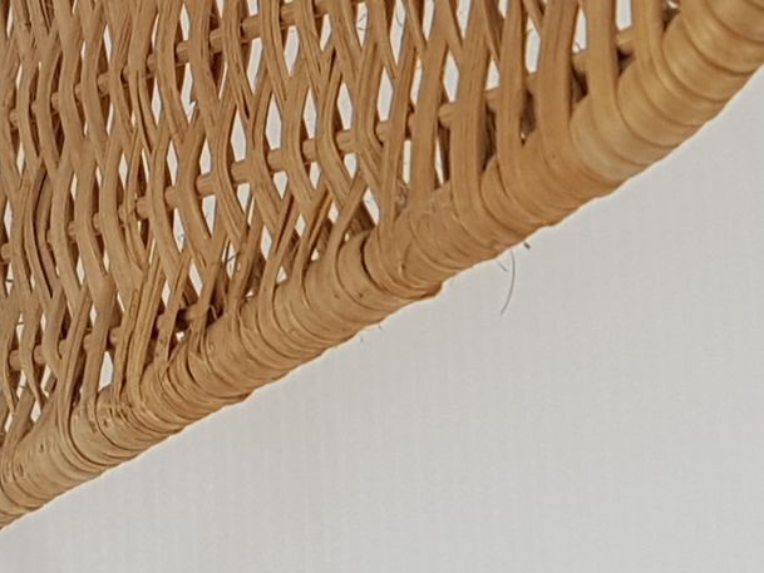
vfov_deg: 11.4
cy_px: -391
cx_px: -583
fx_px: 2715
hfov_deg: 14.3
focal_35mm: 123
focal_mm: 4.2
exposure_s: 1/100
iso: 64
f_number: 1.7
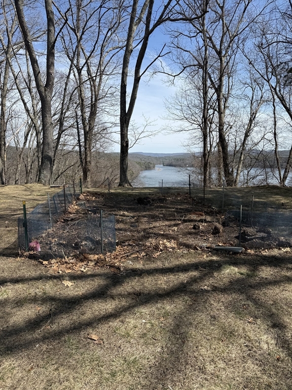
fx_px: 270
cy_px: 195
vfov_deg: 71.6
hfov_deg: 56.8
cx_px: 146
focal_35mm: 24
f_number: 1.78
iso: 80
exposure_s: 1/3425
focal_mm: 6.76
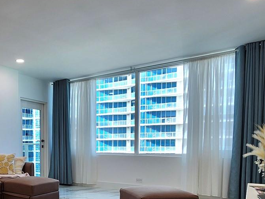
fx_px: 237
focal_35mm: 31
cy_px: 163
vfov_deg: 43.1
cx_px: 44
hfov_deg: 53.5
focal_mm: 2.2
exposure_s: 1/127
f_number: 2.2
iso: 50
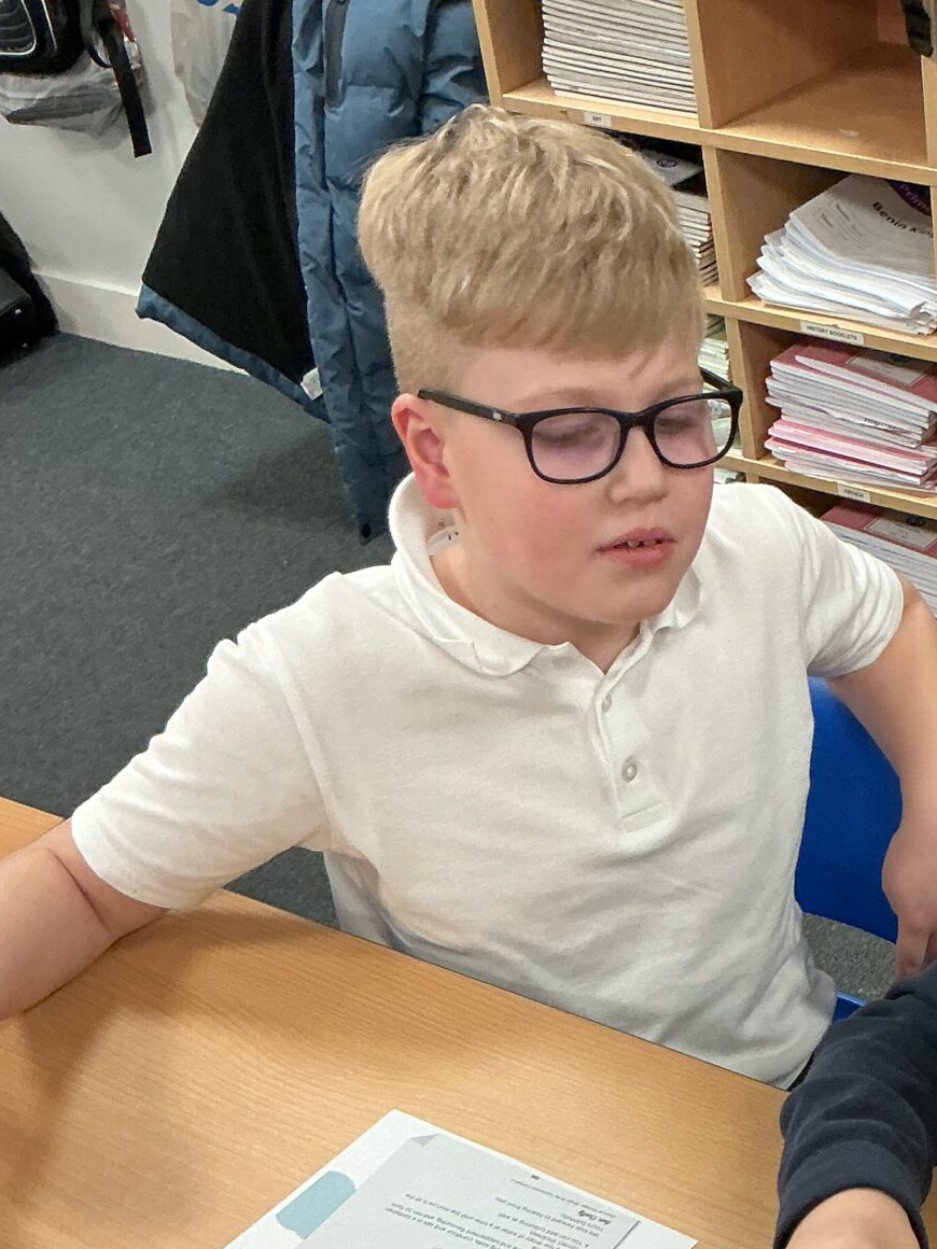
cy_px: 1053
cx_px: 1006
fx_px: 2310
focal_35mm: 64
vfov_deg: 29.4
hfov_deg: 21.8
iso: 125
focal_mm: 3
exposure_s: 1/60
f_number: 1.8
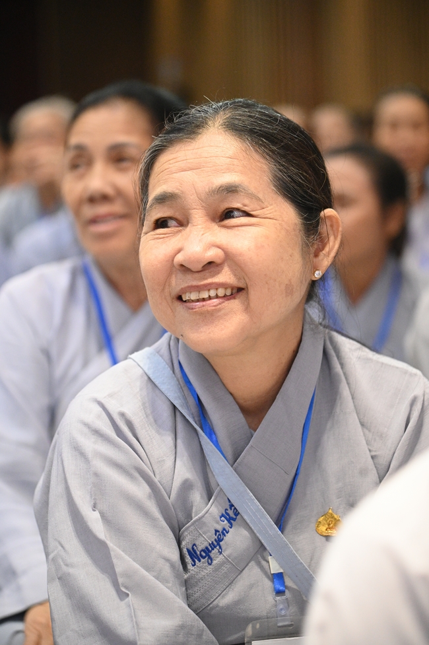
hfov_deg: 11.4
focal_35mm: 120
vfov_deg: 17.1
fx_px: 2148
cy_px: 322
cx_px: 214
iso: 6400
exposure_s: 1/250
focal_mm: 120
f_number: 4
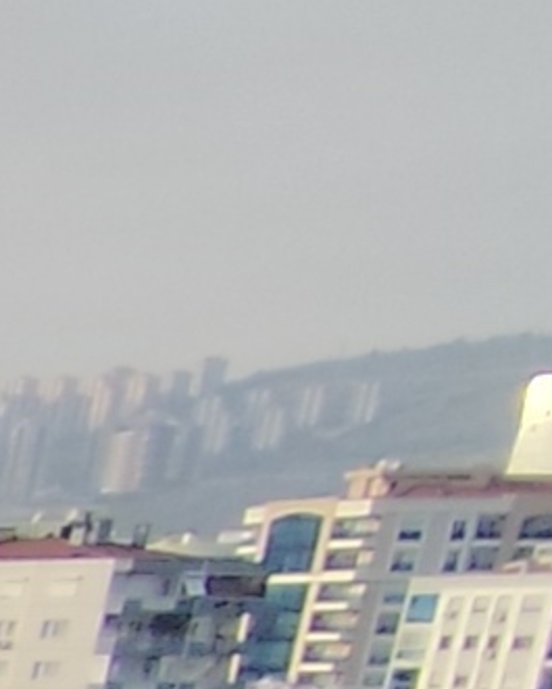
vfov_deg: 10.6
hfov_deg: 6.4
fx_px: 3164
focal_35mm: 155
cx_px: -2102
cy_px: 1690
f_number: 2.2
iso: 50
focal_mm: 1.65
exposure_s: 1/1066
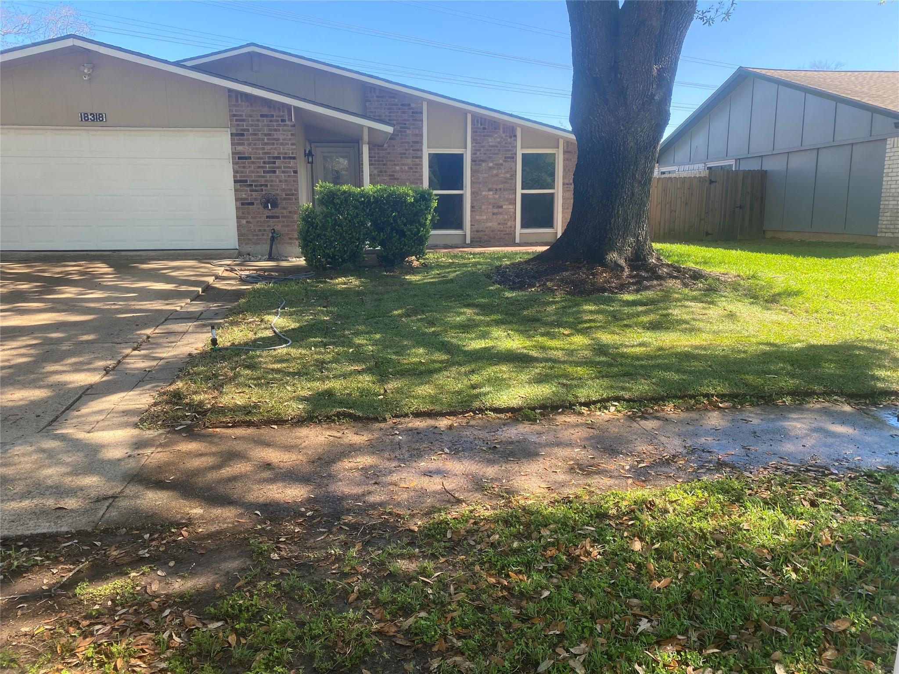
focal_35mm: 26
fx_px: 675
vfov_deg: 53.1
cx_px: 450
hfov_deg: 67.3
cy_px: 337
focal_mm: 4.25
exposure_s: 1/322
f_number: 1.8
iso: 32
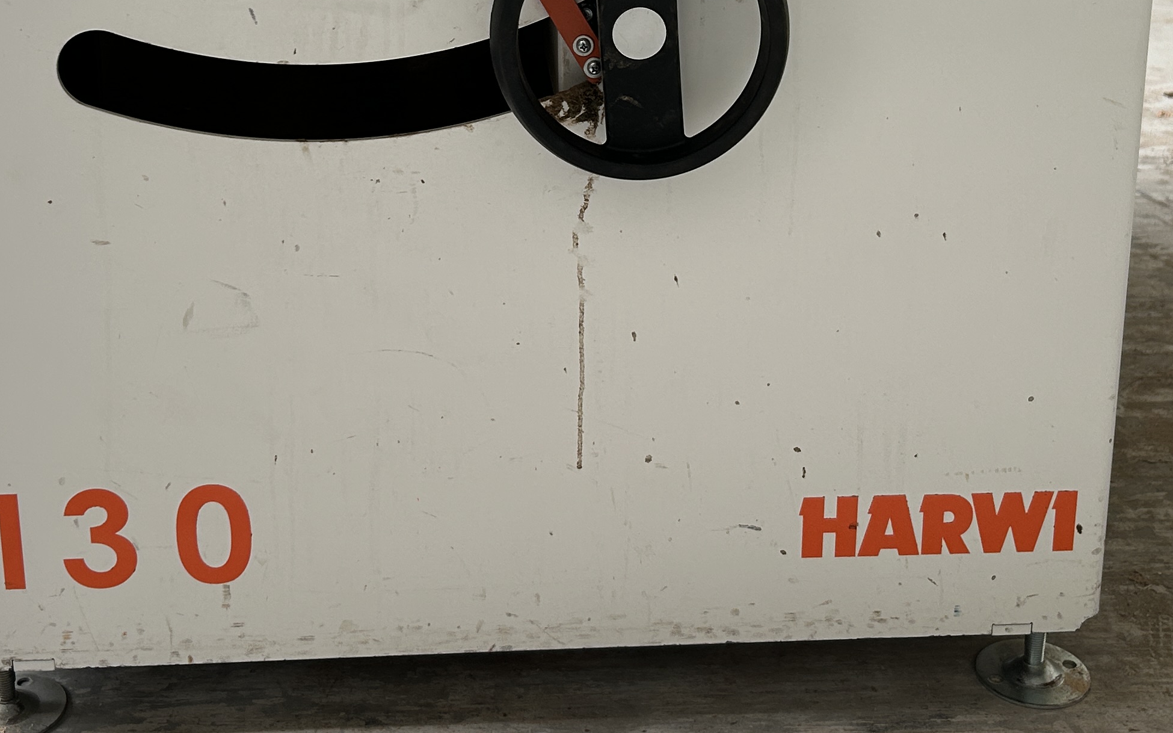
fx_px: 1822
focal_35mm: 57
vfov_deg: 22.1
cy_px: 45
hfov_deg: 35.7
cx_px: 562
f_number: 1.5
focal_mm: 5.7
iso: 64
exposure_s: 1/121
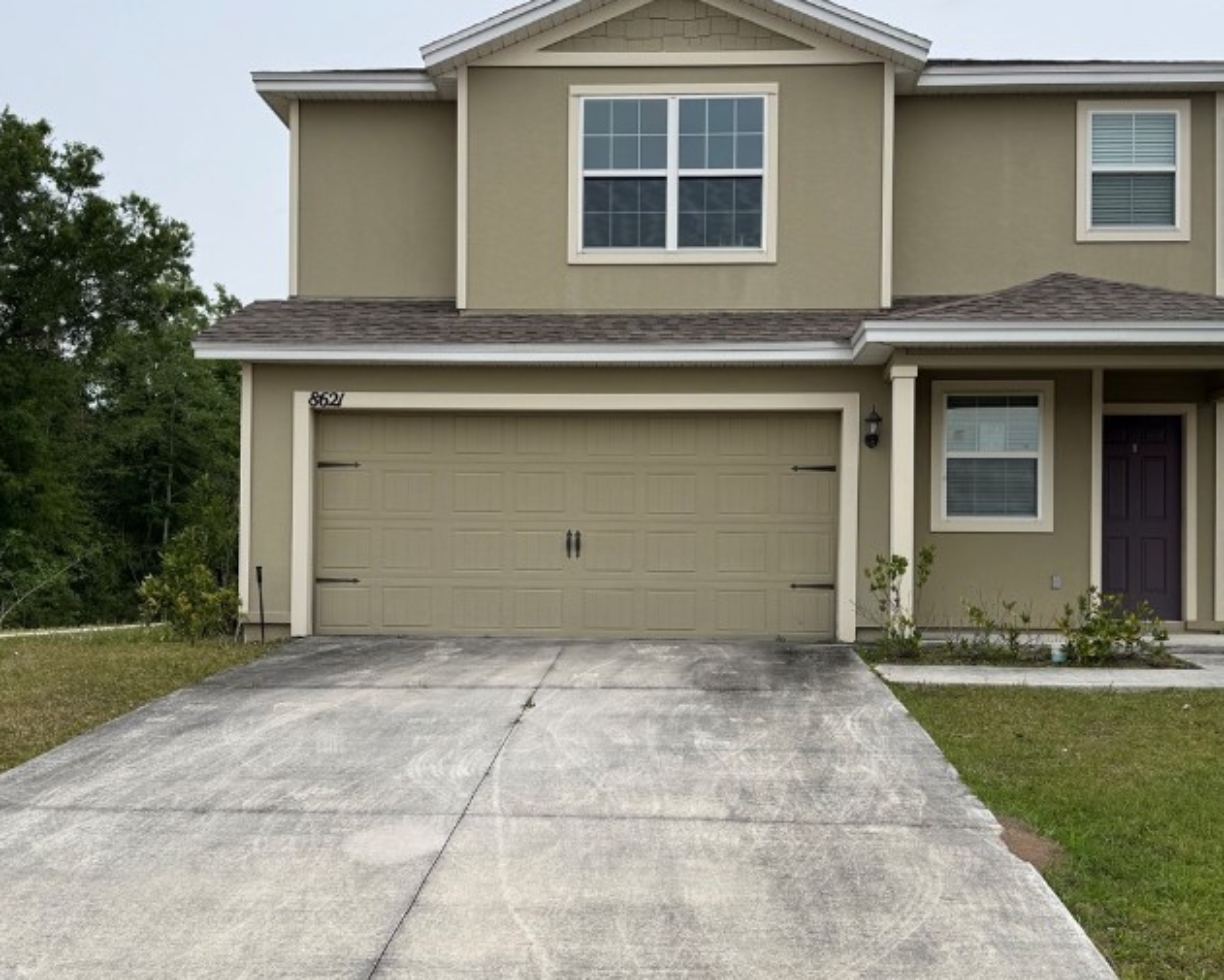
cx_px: 634
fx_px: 1377
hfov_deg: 47.9
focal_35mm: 38
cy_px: 557
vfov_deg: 39.1
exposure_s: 1/1059
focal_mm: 6.76
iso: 80
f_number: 1.78
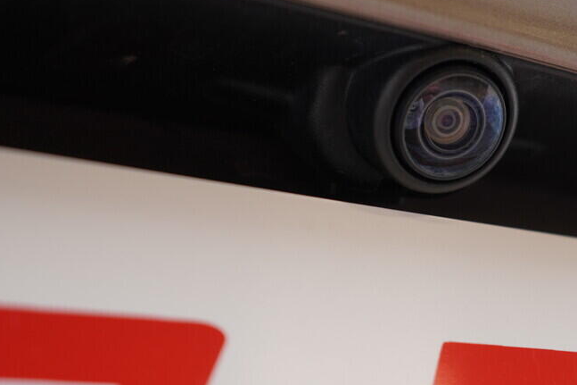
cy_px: 134
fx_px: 913
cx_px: 434
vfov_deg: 23.7
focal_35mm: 57
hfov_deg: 34.3
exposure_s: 1/50
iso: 125
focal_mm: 24
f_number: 3.2
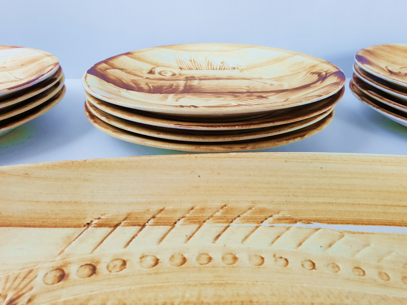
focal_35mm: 26
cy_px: 152
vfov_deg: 53.1
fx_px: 306
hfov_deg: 67.3
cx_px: 204
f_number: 2.4
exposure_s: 1/100
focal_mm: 4.3
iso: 64
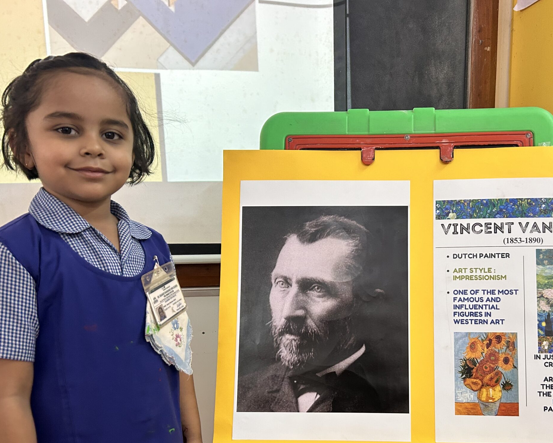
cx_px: 346
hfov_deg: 51.0
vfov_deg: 41.8
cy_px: 286
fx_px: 573
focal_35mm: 35
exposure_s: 1/50
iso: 200
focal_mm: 5.7
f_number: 1.5
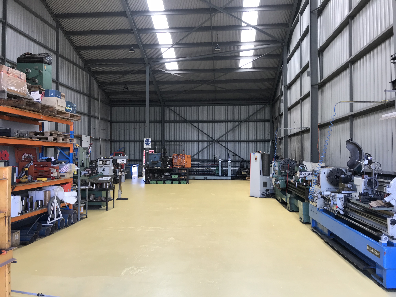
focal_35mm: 28
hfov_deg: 63.4
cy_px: 148
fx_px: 320
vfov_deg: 49.7
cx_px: 198
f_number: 1.8
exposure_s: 1/100
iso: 40
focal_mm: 3.99
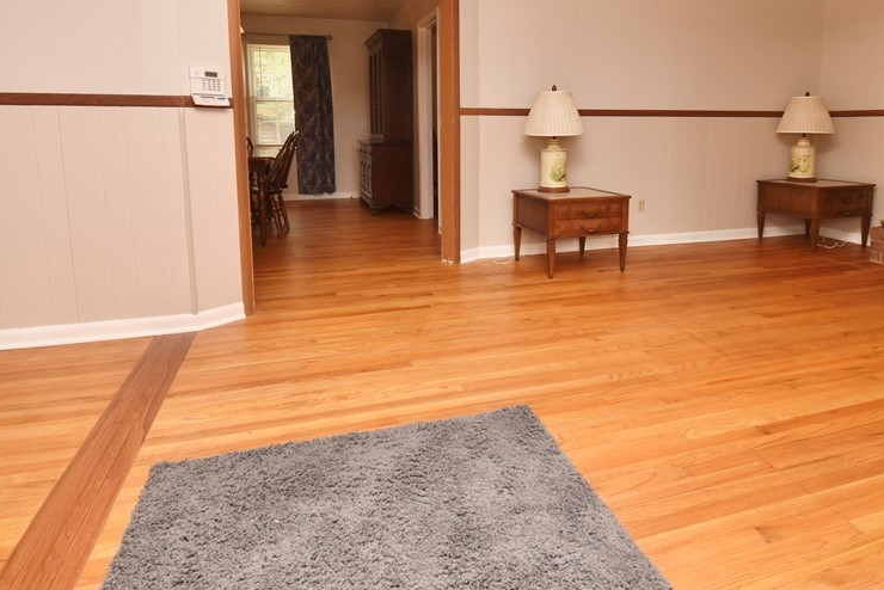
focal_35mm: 22
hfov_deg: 78.3
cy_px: 202
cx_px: 485
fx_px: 540
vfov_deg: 56.2
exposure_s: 1/40
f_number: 8
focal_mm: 10
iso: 200
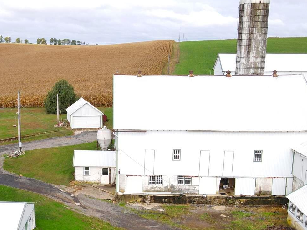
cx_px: 81
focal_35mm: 51
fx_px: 452
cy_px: 154
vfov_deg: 28.4
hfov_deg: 36.7
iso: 100
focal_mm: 4.5
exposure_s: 1/250
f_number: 2.8
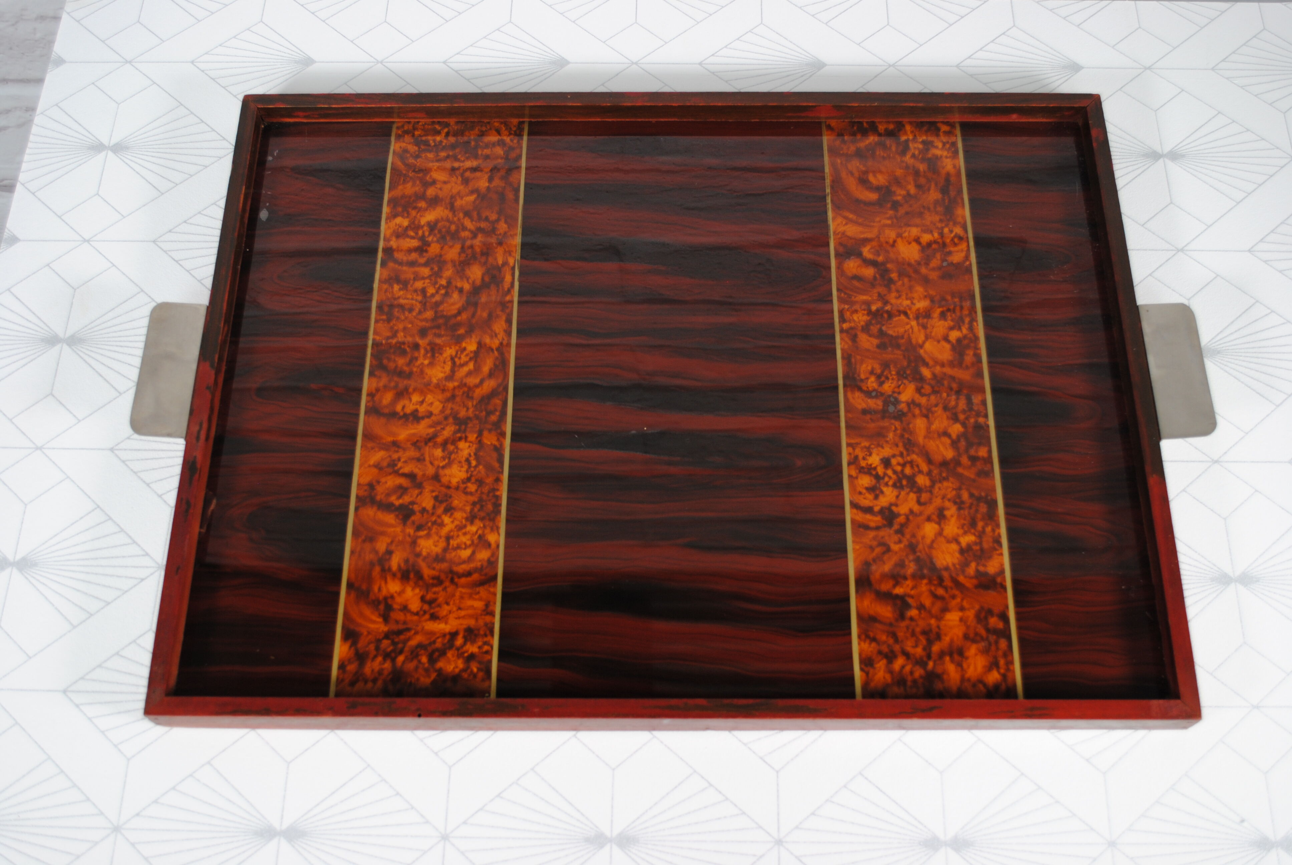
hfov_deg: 53.1
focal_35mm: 36
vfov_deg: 37.0
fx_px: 1294
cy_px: 432
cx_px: 646
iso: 200
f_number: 4.5
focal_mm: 24
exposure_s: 1/80
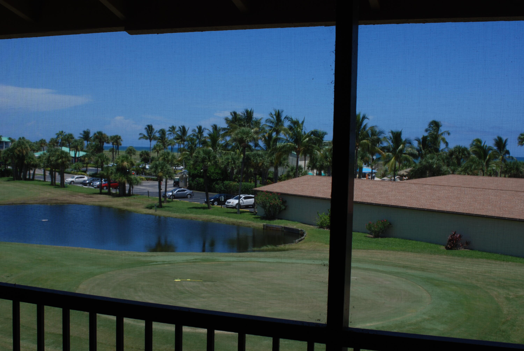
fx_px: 612
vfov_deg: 32.0
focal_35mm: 42
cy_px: 176
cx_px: 262
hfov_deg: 46.3
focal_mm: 28
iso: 100
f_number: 7.1
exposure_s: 1/200
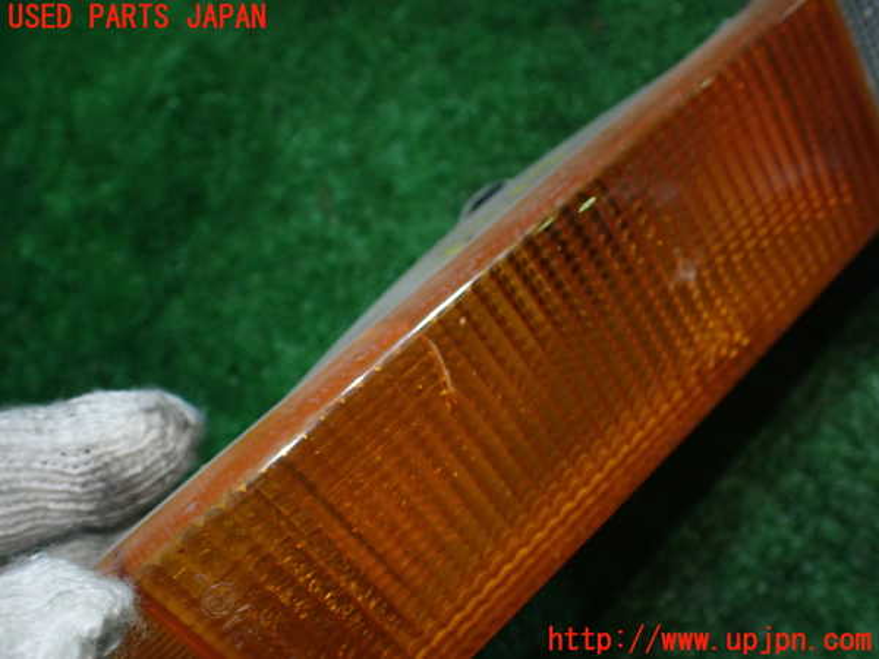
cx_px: 440
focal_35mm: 30
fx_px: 762
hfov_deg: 60.0
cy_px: 330
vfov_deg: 46.8
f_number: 2.3
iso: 400
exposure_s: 1/125
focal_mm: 5.4
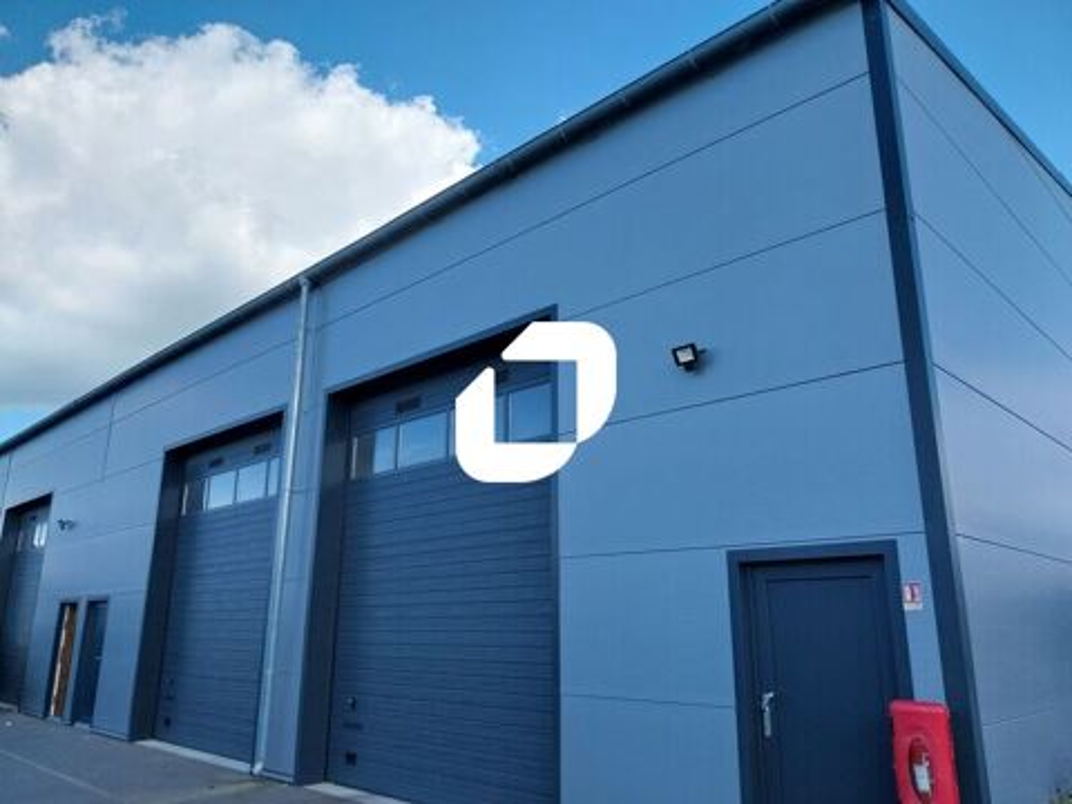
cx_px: 536
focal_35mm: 26
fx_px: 805
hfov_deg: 67.3
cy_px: 402
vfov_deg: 53.1
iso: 25
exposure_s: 1/568
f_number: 1.8
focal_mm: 4
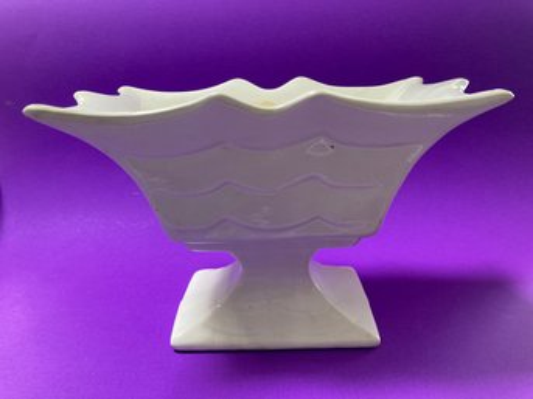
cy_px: 200
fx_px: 431
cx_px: 266
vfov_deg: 49.7
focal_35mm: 28
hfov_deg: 63.5
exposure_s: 1/60
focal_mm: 3.99
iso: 160
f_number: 1.8
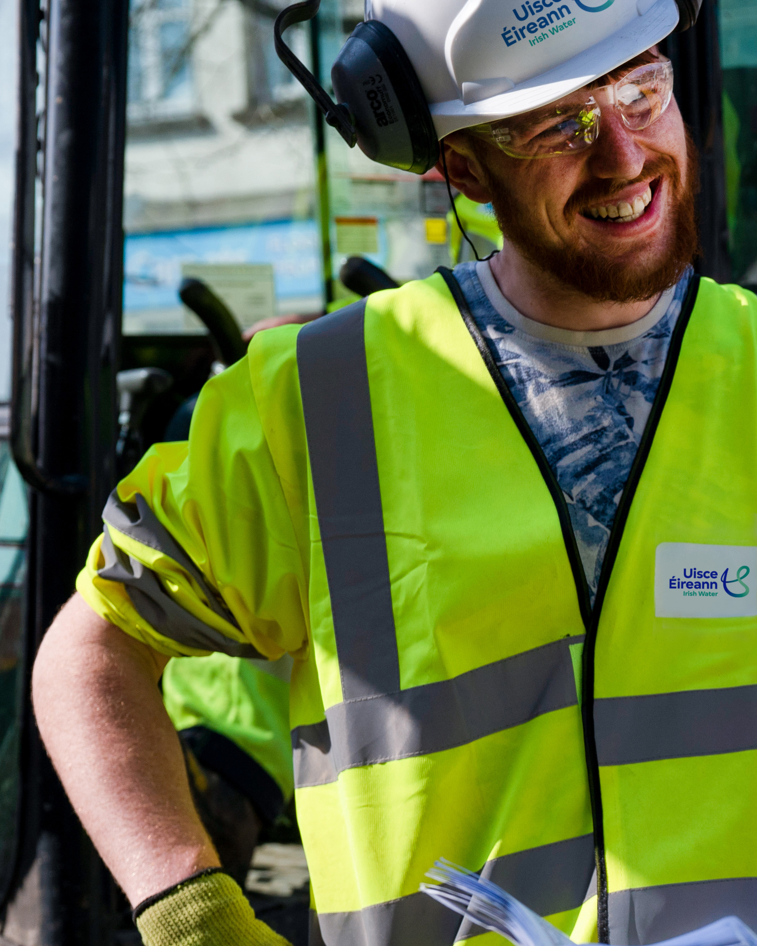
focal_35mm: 93
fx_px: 2605
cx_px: 1038
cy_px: 503
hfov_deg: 15.6
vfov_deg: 20.6
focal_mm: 44
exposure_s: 1/2000
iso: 200
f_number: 4.5
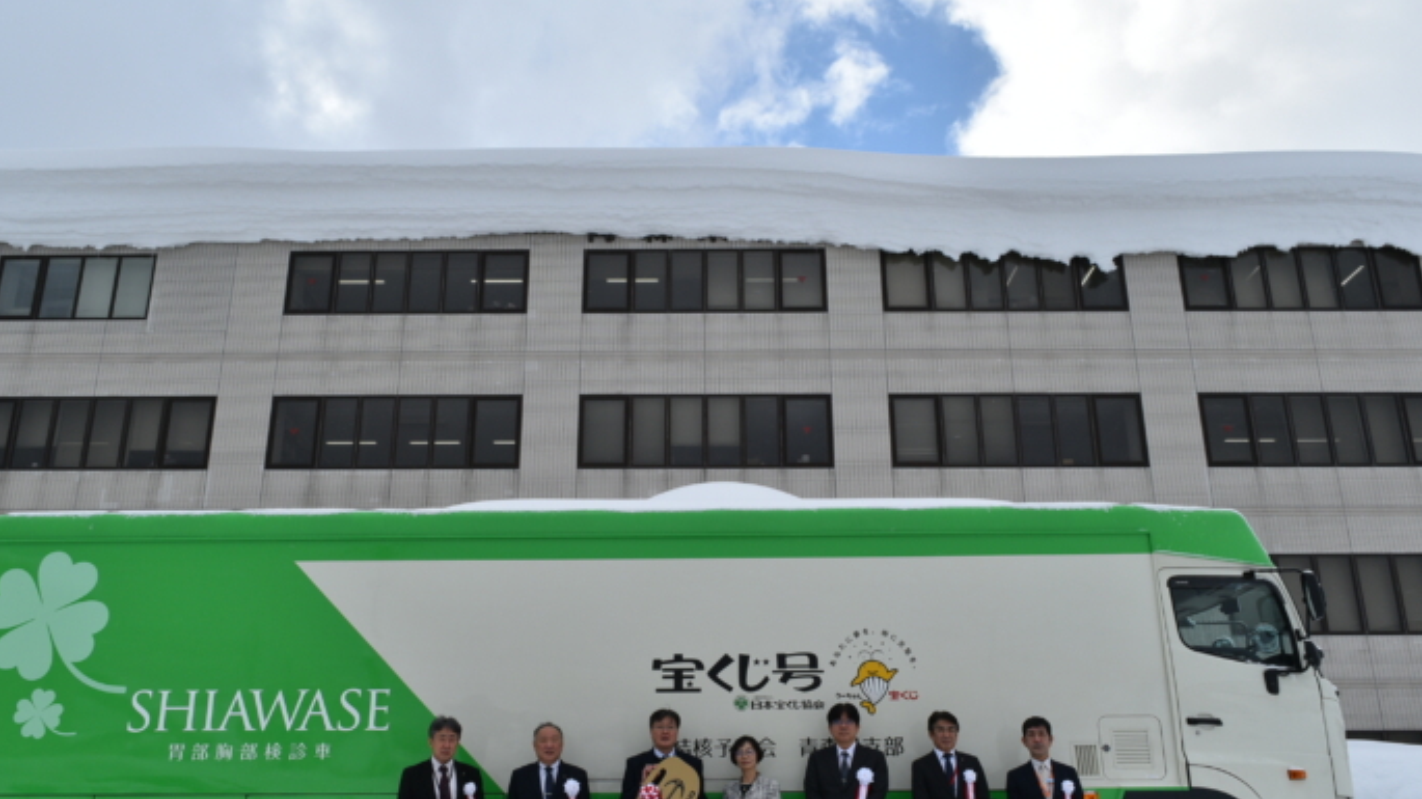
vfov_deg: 38.8
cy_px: 464
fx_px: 1131
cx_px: 683
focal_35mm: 30
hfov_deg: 64.3
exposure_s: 1/400
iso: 200
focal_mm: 18
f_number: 10
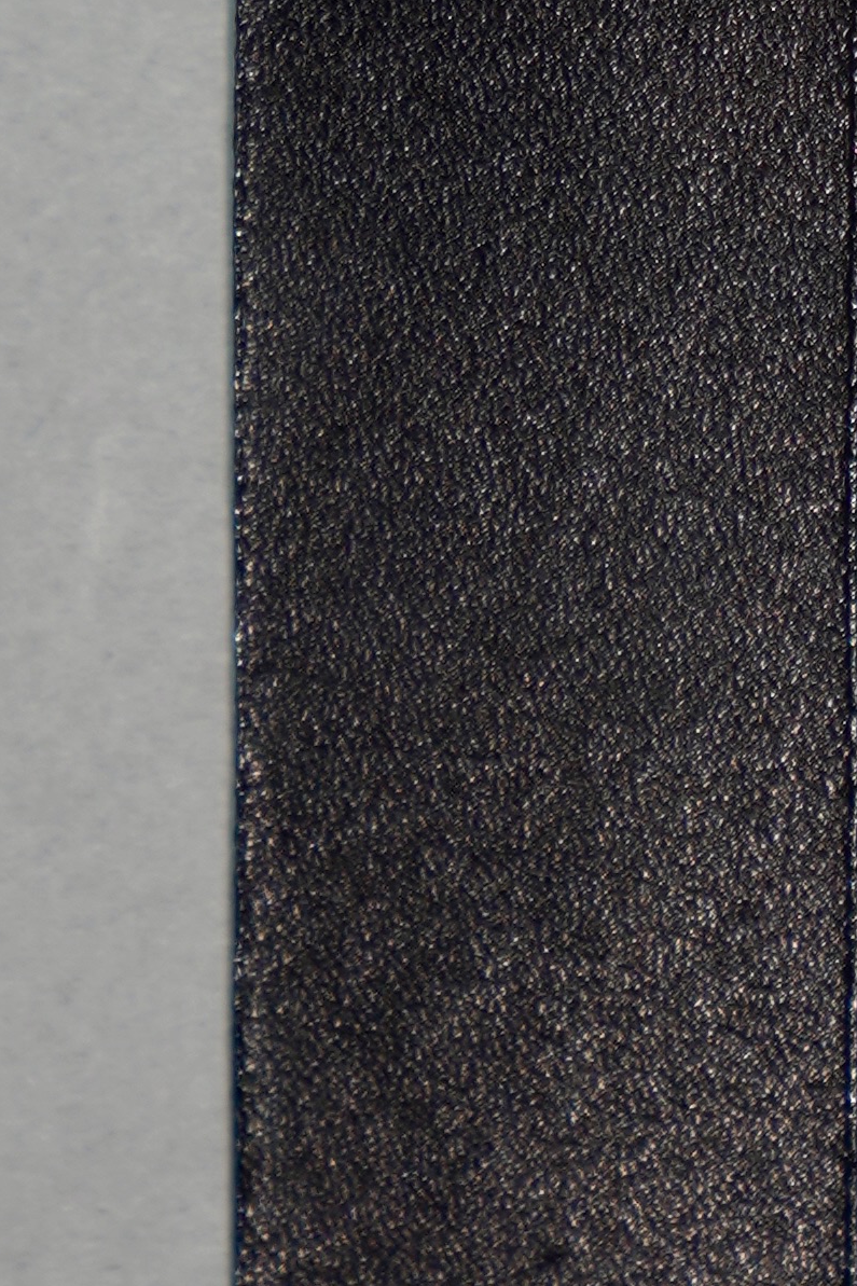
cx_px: 531
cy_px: -617
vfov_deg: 5.8
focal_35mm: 352
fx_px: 12572
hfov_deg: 3.9
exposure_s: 1/250
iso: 100
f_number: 2.8
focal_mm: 70
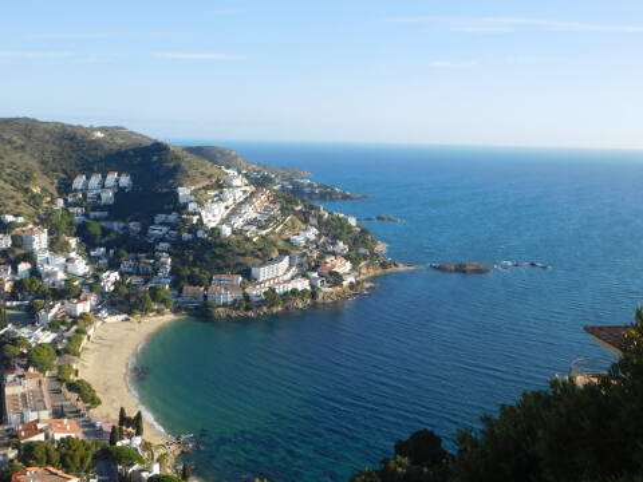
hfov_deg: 46.8
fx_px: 743
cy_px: 241
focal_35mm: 40
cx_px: 322
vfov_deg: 36.0
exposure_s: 1/800
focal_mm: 7.1
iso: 125
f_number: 3.6
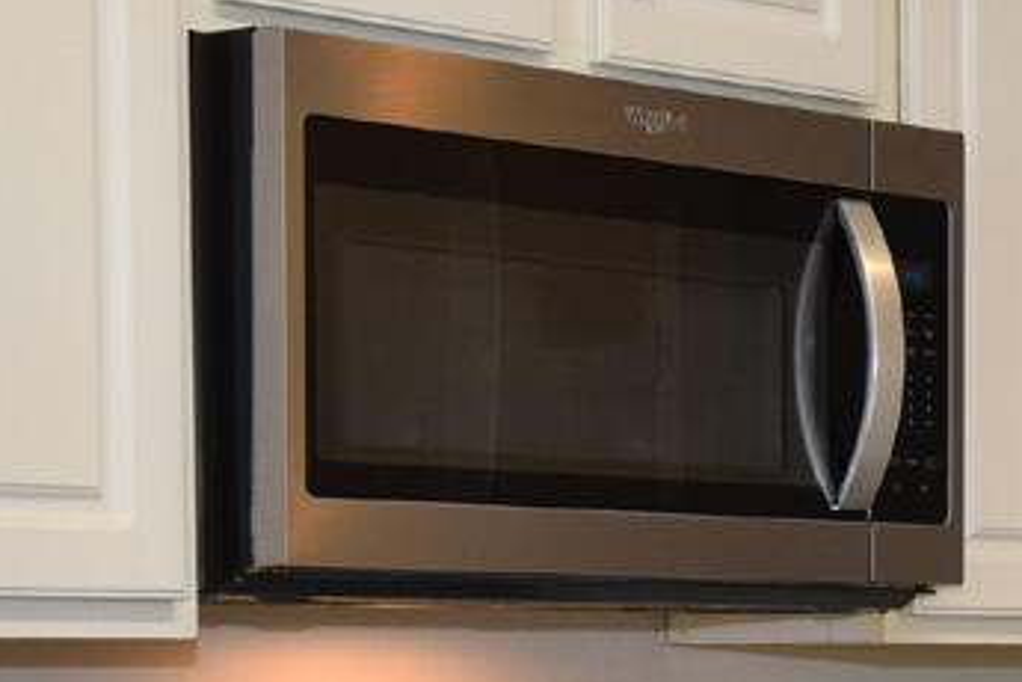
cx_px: 1647
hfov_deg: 13.2
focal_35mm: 145
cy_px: 783
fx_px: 4116
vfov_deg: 9.4
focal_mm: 26
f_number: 4
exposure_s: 1/60
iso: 640
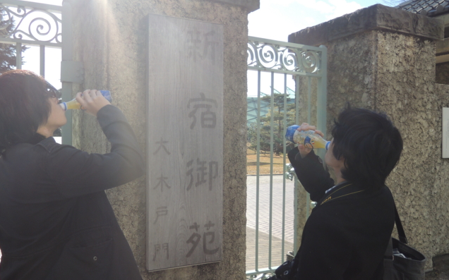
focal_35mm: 32
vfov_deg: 39.4
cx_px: 200
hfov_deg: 59.5
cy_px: 151
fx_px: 391
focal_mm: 4.3
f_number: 1.8
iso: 100
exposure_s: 1/1600
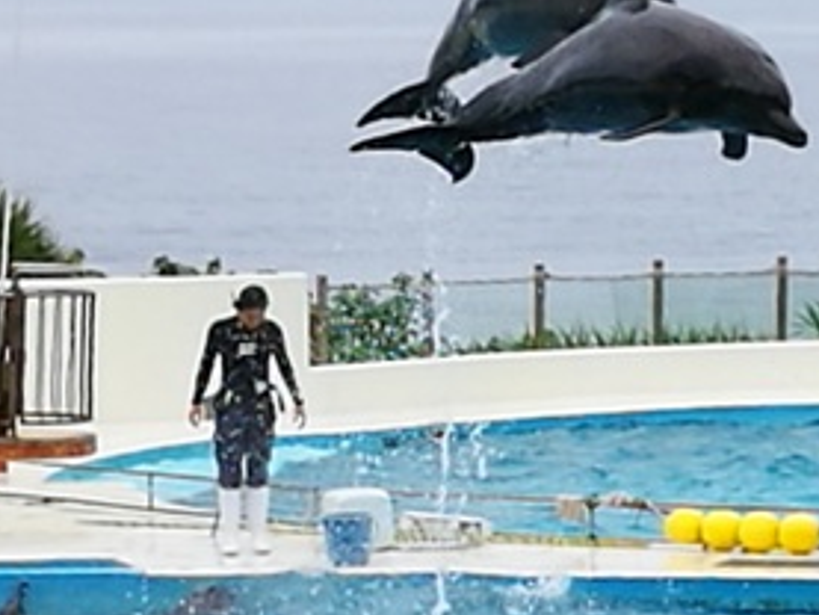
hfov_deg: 6.3
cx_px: 822
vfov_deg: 4.8
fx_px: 7385
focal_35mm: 312
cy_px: 213
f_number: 2.2
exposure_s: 1/1124
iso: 50
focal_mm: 4.5
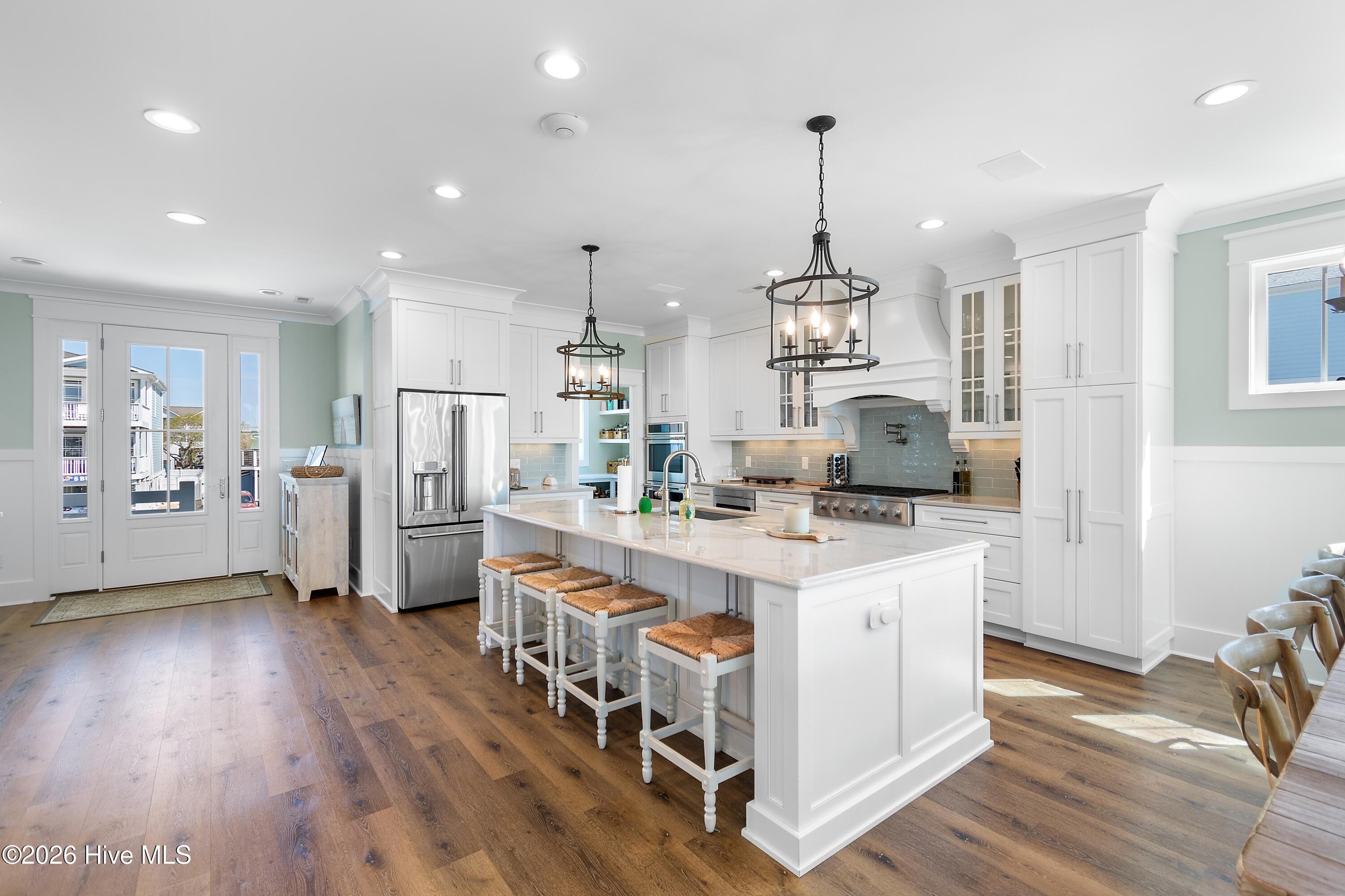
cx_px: 672
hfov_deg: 100.4
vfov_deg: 77.3
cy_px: 448
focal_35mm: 15
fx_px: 560
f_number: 4.5
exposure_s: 1/20
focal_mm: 10
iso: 100
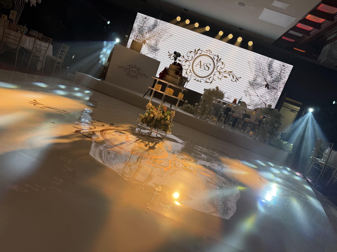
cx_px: 168
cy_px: 126
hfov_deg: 71.6
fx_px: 234
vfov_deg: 56.8
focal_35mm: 24
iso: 80
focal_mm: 6.76
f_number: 1.78
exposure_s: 1/365
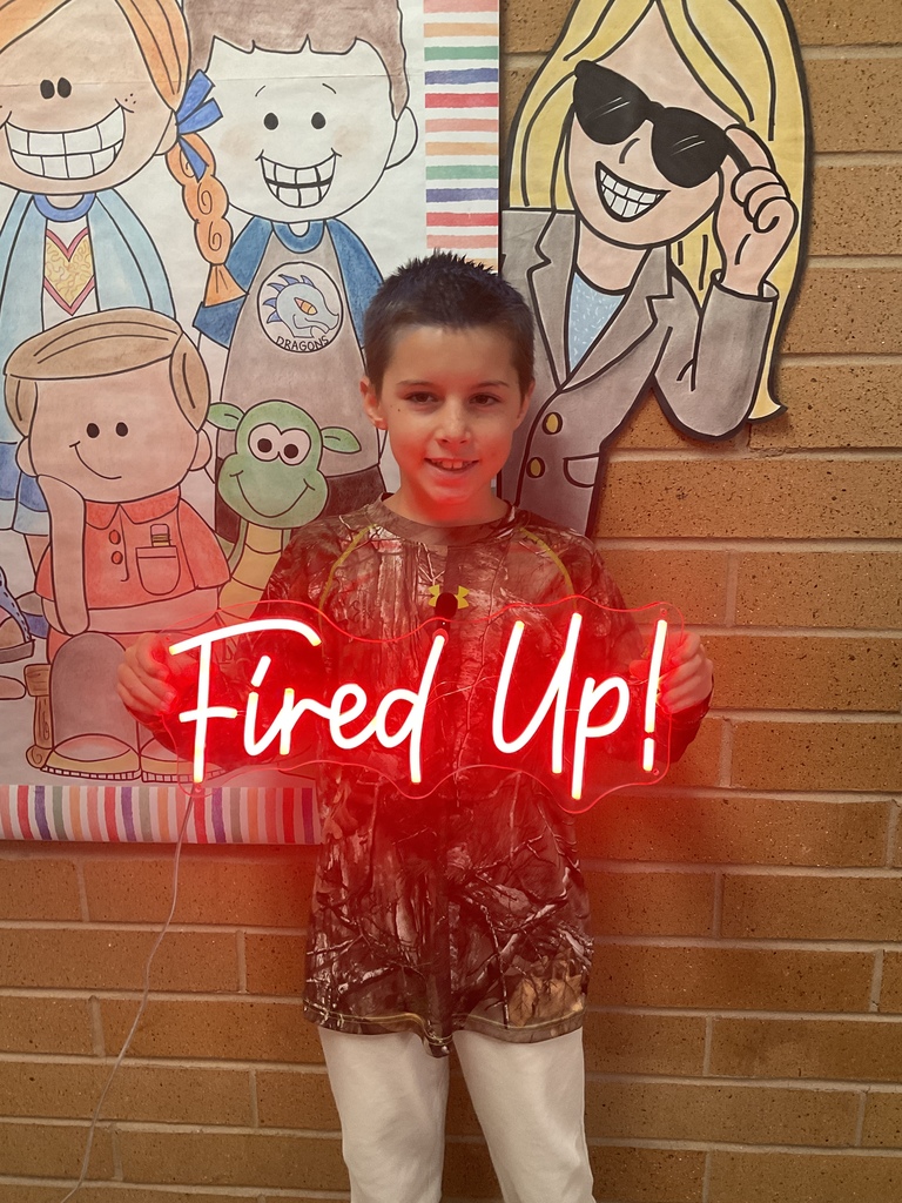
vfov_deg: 61.7
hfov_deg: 48.2
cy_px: 602
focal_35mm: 29
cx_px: 451
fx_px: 1008
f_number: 1.8
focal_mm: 3
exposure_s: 1/60
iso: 160
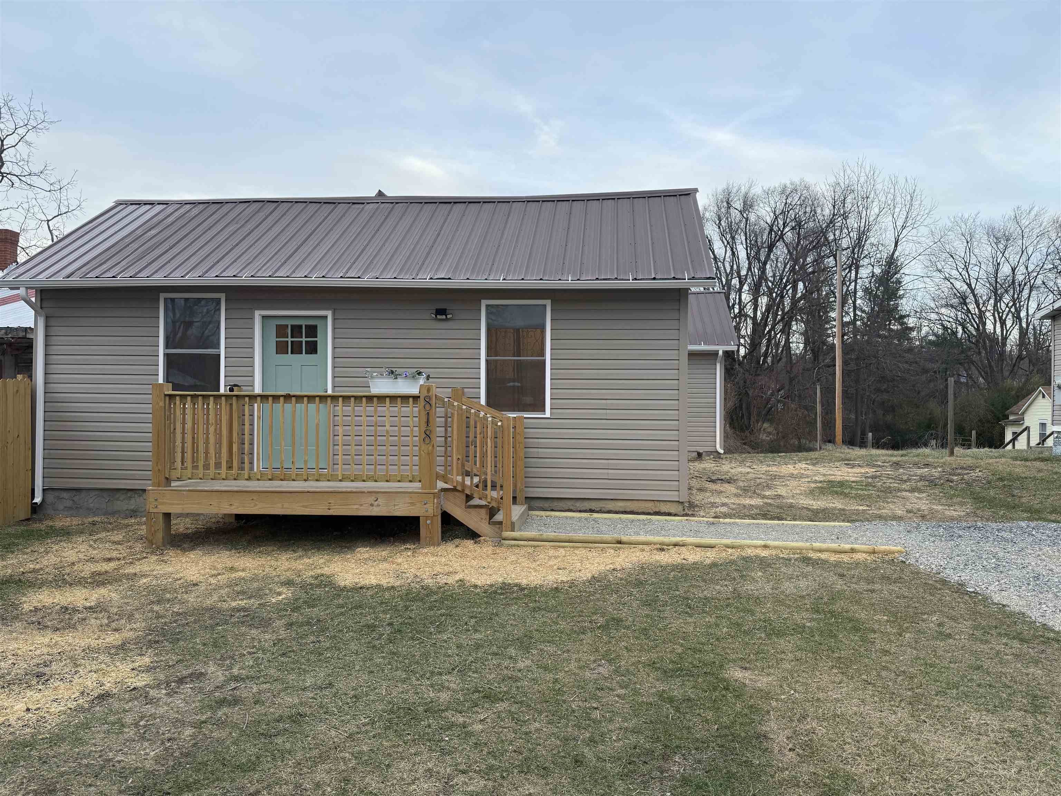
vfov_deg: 56.8
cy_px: 398
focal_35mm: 24
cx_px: 530
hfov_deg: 71.6
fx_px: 736
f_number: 1.78
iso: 80
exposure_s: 1/163
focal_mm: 6.76
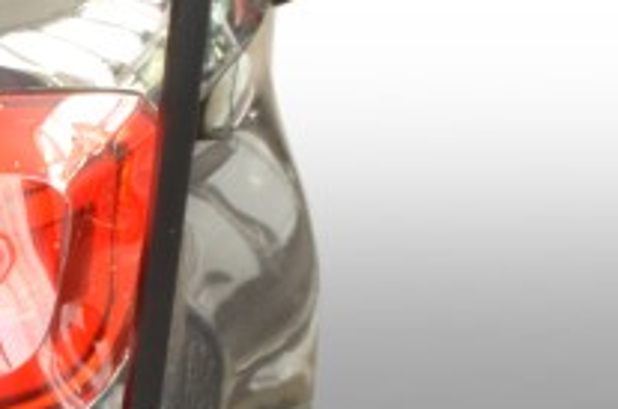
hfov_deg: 8.1
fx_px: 3916
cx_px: -1036
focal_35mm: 229
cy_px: 790
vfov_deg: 5.8
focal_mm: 21
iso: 100
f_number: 11
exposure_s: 1/2.5
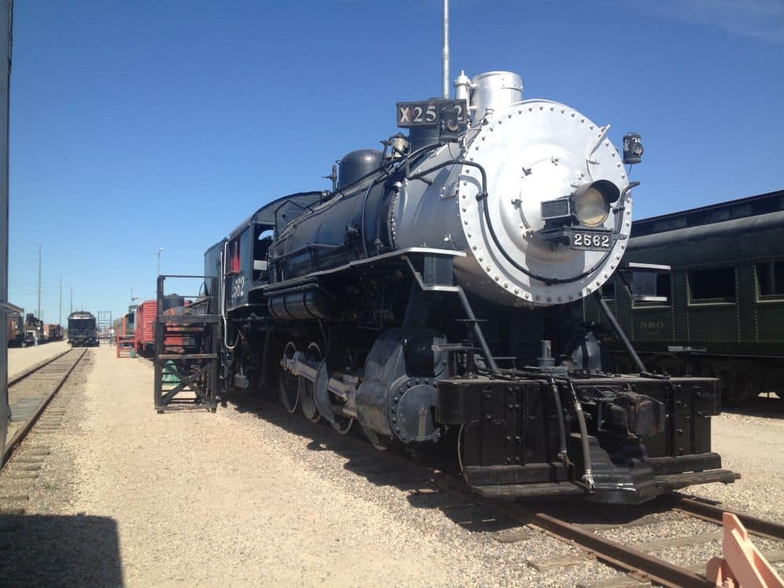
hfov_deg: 52.6
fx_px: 793
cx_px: 392
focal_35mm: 35
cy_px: 294
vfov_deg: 40.7
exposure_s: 1/1577
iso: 50
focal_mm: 4.28
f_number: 2.4
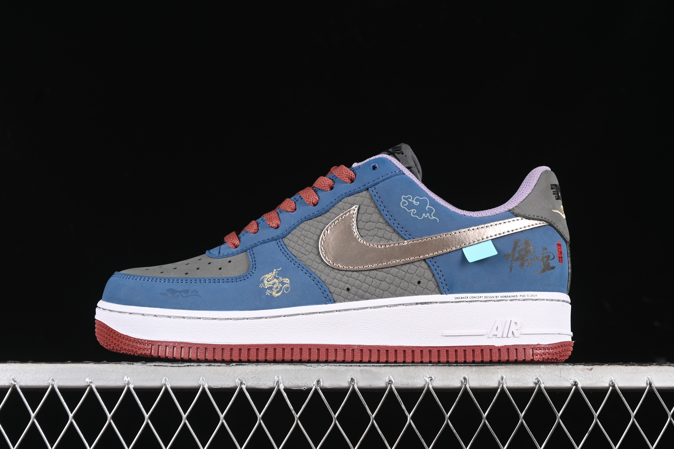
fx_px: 1404
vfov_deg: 18.2
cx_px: 337
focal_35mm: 75
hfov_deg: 27.0
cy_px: 224
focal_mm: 50
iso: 160
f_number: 6.3
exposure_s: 1/60
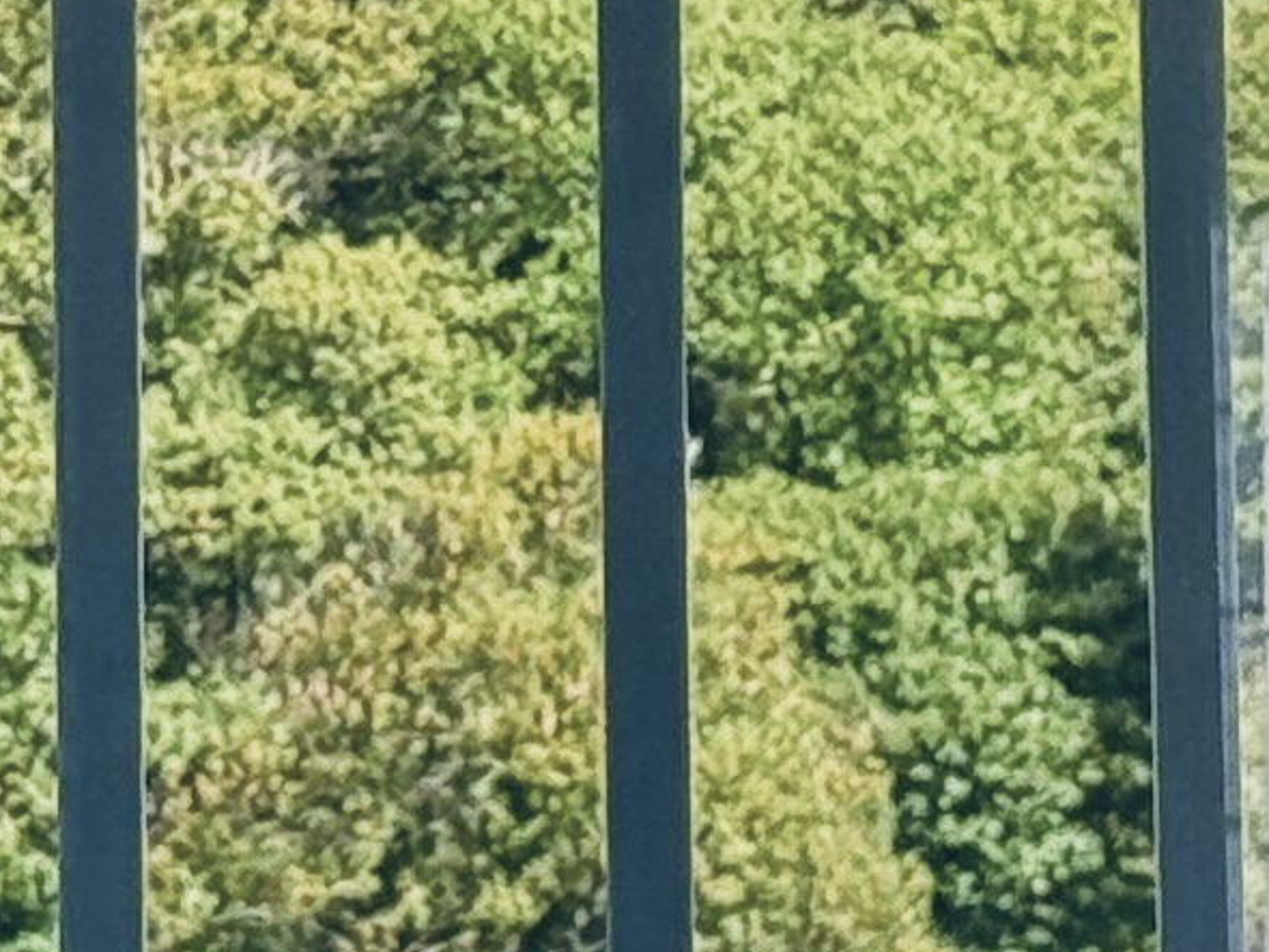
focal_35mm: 328
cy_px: -479
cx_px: 600
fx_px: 12029
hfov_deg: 6.0
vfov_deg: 4.5
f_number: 1.78
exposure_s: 1/487
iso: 64
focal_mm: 6.76
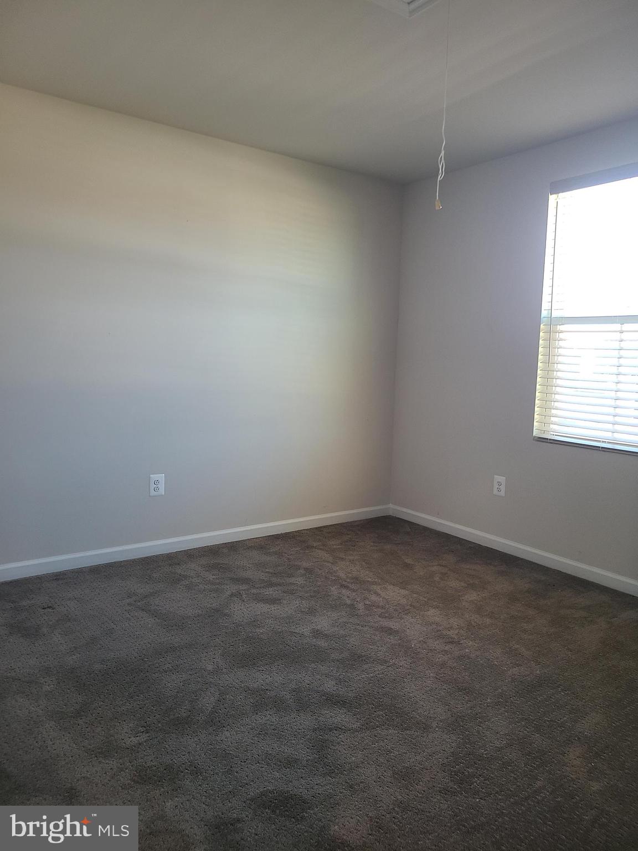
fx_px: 639
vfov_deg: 67.3
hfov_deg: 53.1
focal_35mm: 26
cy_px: 426
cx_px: 319
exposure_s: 1/60
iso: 100
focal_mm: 5.4
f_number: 1.8
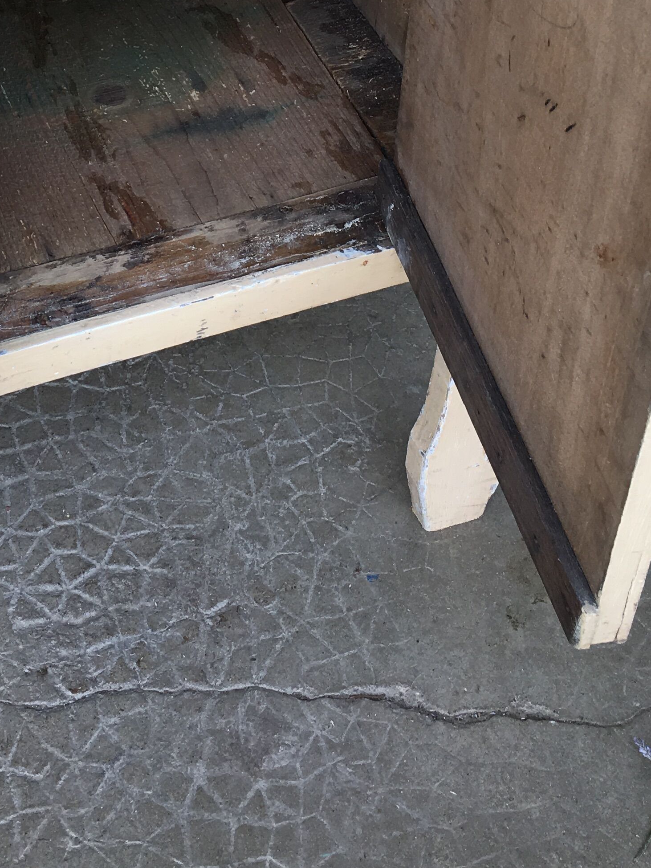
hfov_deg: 24.2
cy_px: 81
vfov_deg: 30.7
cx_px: 171
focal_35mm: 60
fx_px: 1504
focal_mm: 4.15
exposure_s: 1/100
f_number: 2.2
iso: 25
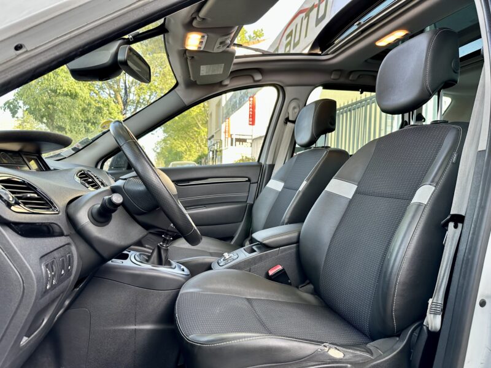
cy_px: 184
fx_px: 340
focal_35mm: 24
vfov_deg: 56.8
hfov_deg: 71.6
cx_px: 246
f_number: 1.78
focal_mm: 6.86
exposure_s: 1/121
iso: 80
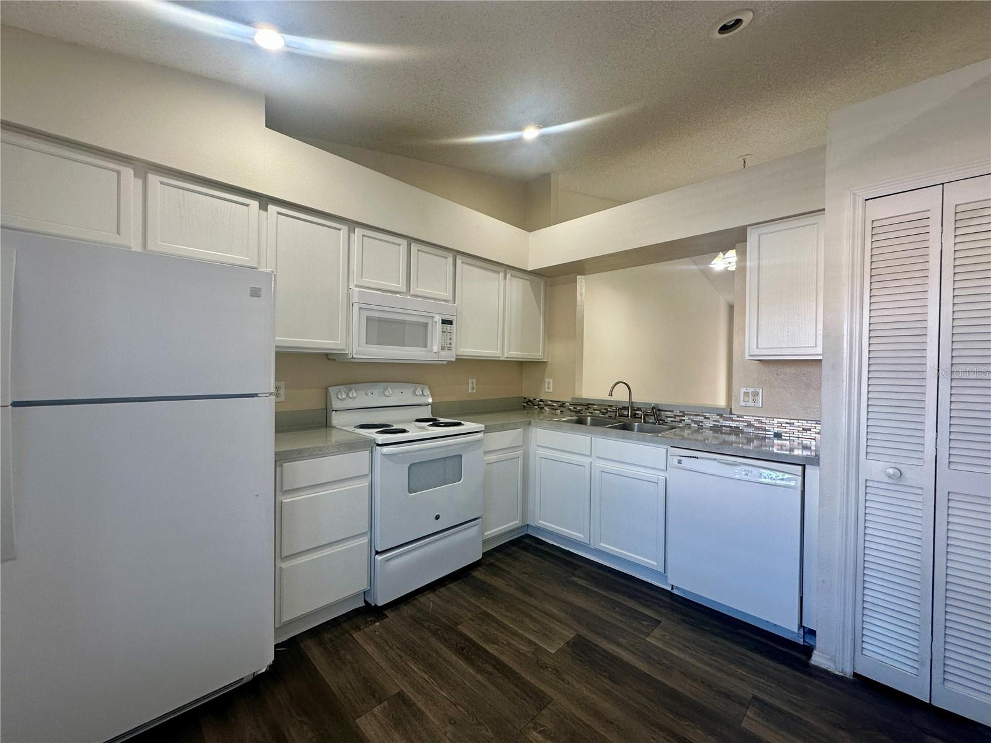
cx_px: 496
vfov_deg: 85.7
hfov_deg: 102.1
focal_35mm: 14
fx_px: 401
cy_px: 372
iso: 100
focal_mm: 2.22
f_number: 2.2
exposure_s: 1/120
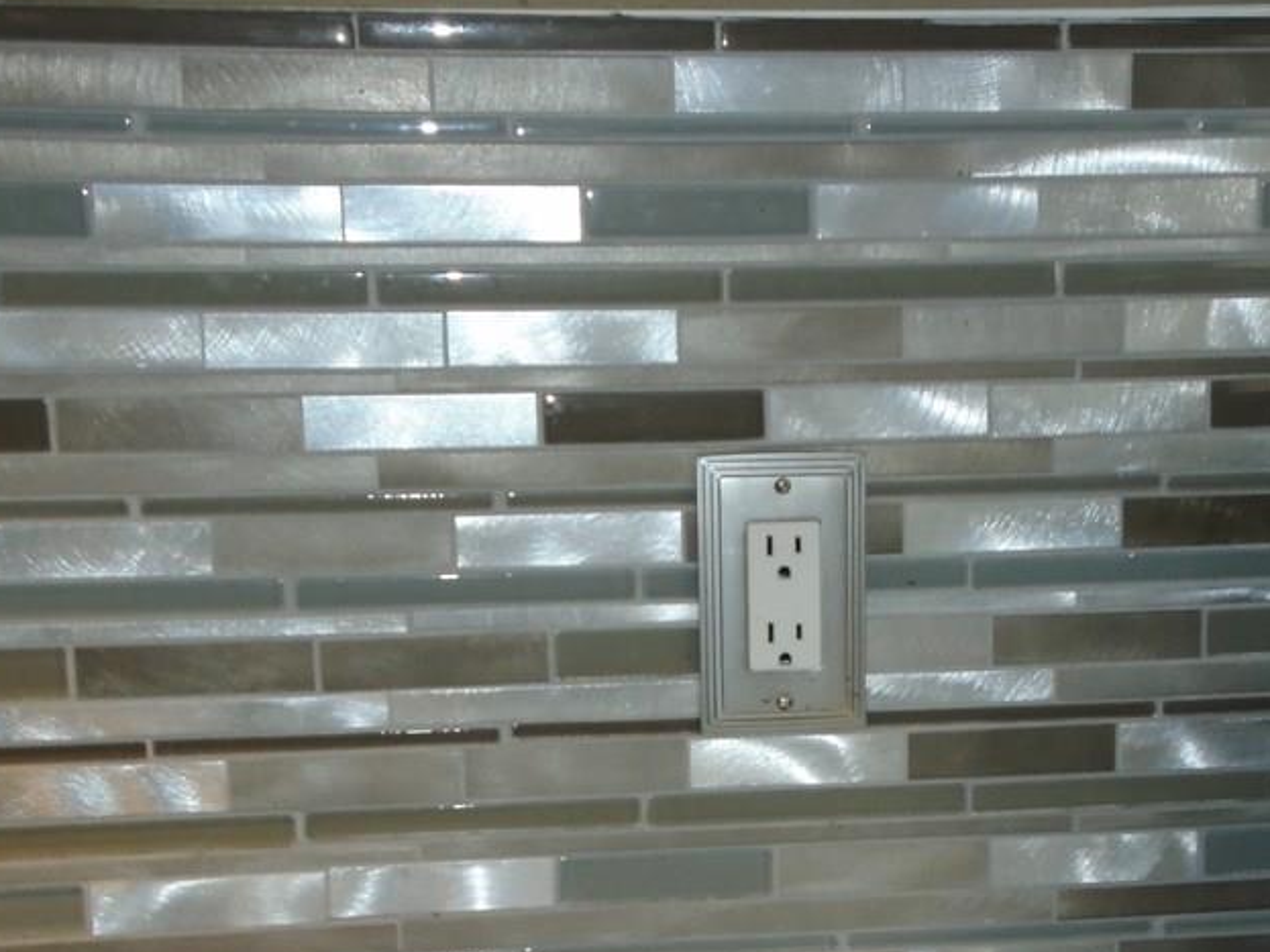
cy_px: 750
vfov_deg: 21.1
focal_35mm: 69
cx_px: 854
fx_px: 2531
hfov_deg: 28.0
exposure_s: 1/50
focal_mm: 7.4
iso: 200
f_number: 4.1
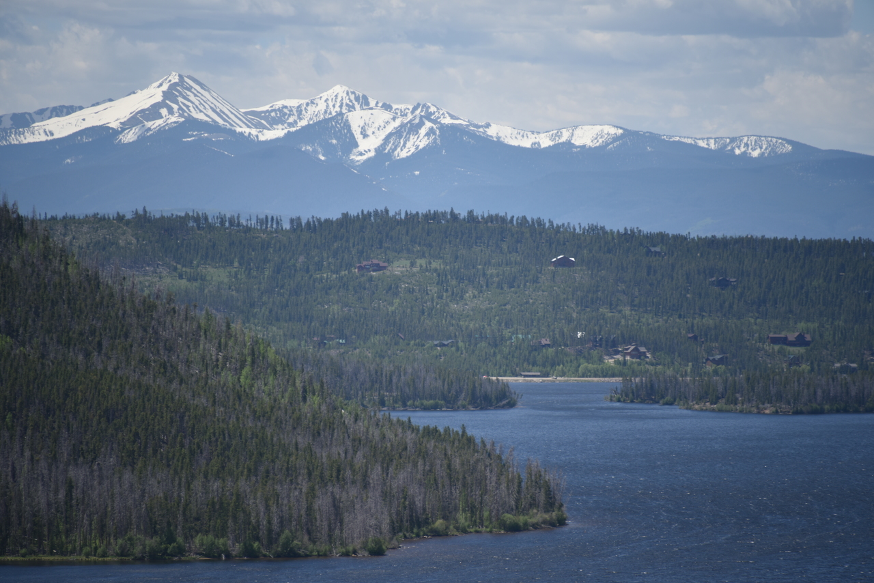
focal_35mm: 300
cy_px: 292
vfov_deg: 4.6
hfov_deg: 6.9
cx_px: 437
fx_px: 7285
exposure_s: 1/640
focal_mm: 300
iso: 125
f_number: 5.6
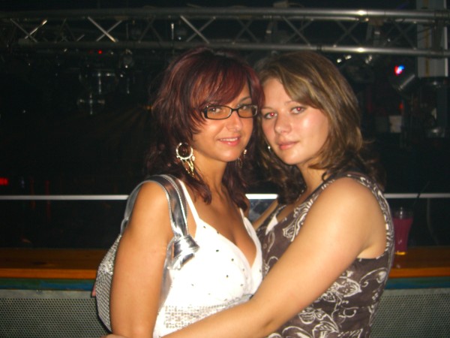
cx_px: 225
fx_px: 494
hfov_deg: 49.0
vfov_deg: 37.7
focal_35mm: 38
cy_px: 169
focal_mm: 7.9
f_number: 2.8
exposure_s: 1/60
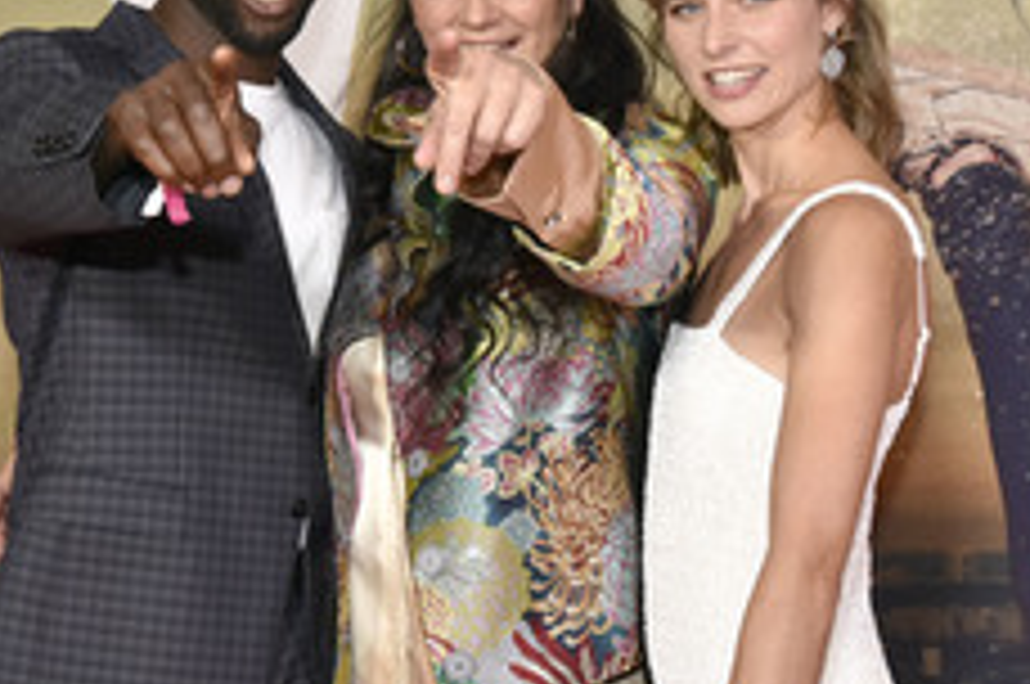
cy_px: 346
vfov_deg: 18.1
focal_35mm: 75
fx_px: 2143
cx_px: 466
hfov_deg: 27.0
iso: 4000
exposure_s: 1/250
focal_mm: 38
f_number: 8
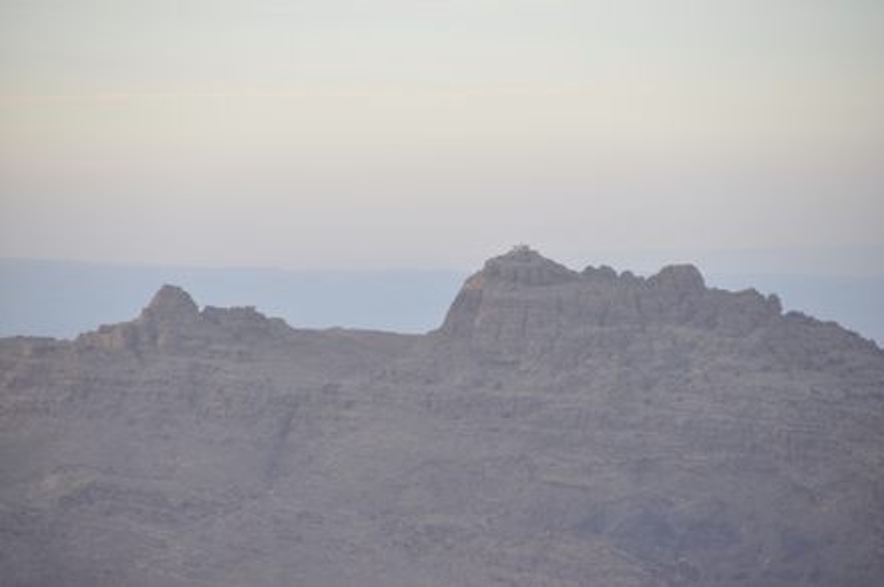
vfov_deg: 4.6
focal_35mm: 300
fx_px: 7356
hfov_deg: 6.9
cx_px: 442
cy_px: 294
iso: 200
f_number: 5.6
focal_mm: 200
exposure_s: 1/160
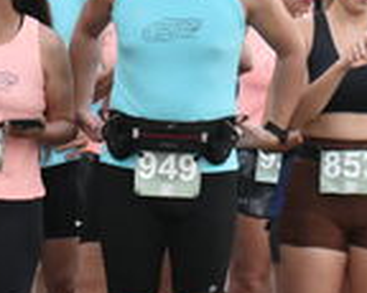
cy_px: 104
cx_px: 15
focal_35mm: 323
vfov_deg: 4.8
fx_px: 3506
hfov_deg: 6.0
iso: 3200
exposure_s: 1/400
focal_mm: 55
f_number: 5.6
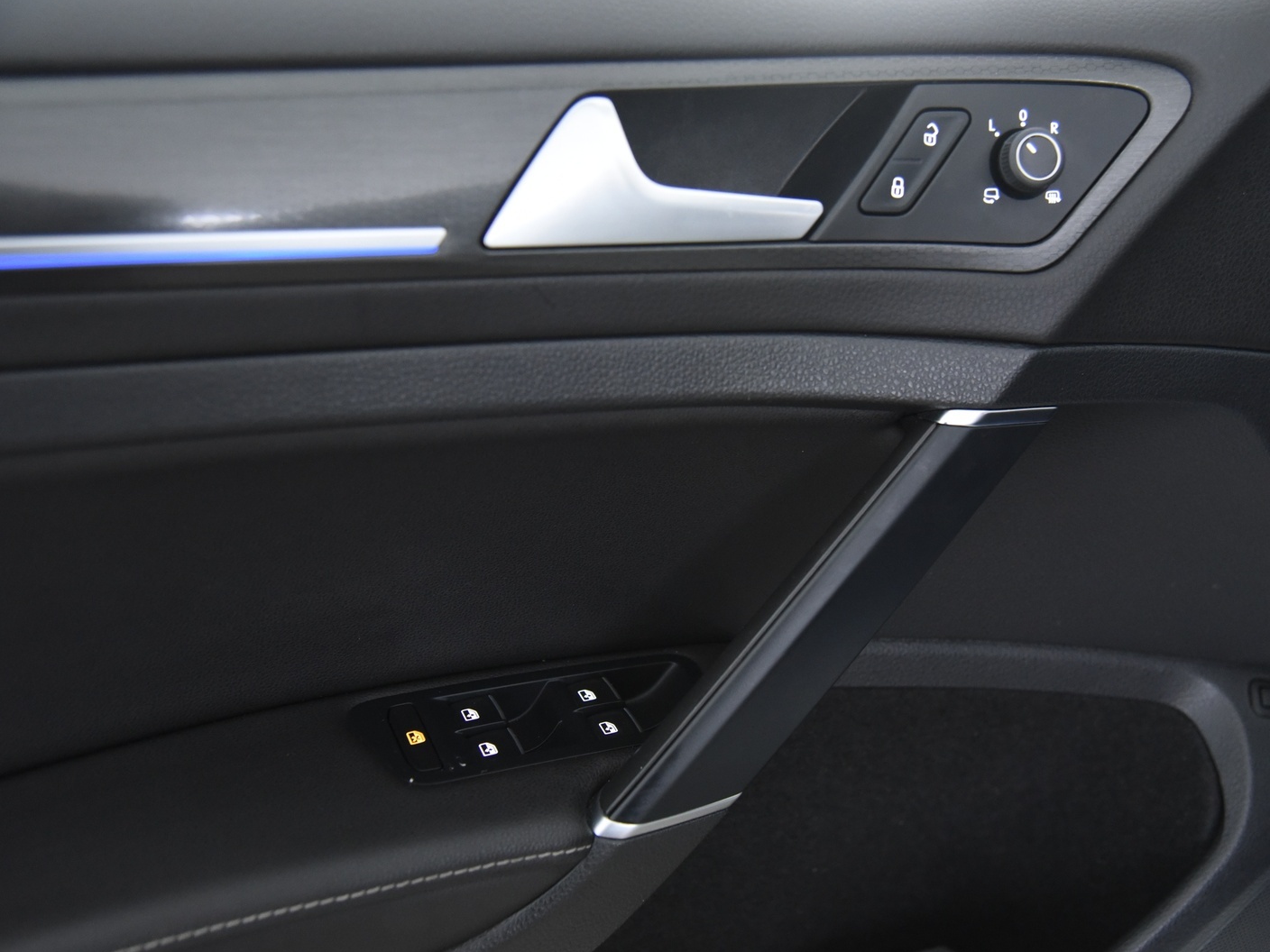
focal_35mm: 42
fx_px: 1541
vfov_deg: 34.3
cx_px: 701
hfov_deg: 44.7
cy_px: 476
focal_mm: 38
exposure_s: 1/40
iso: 4000
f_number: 4
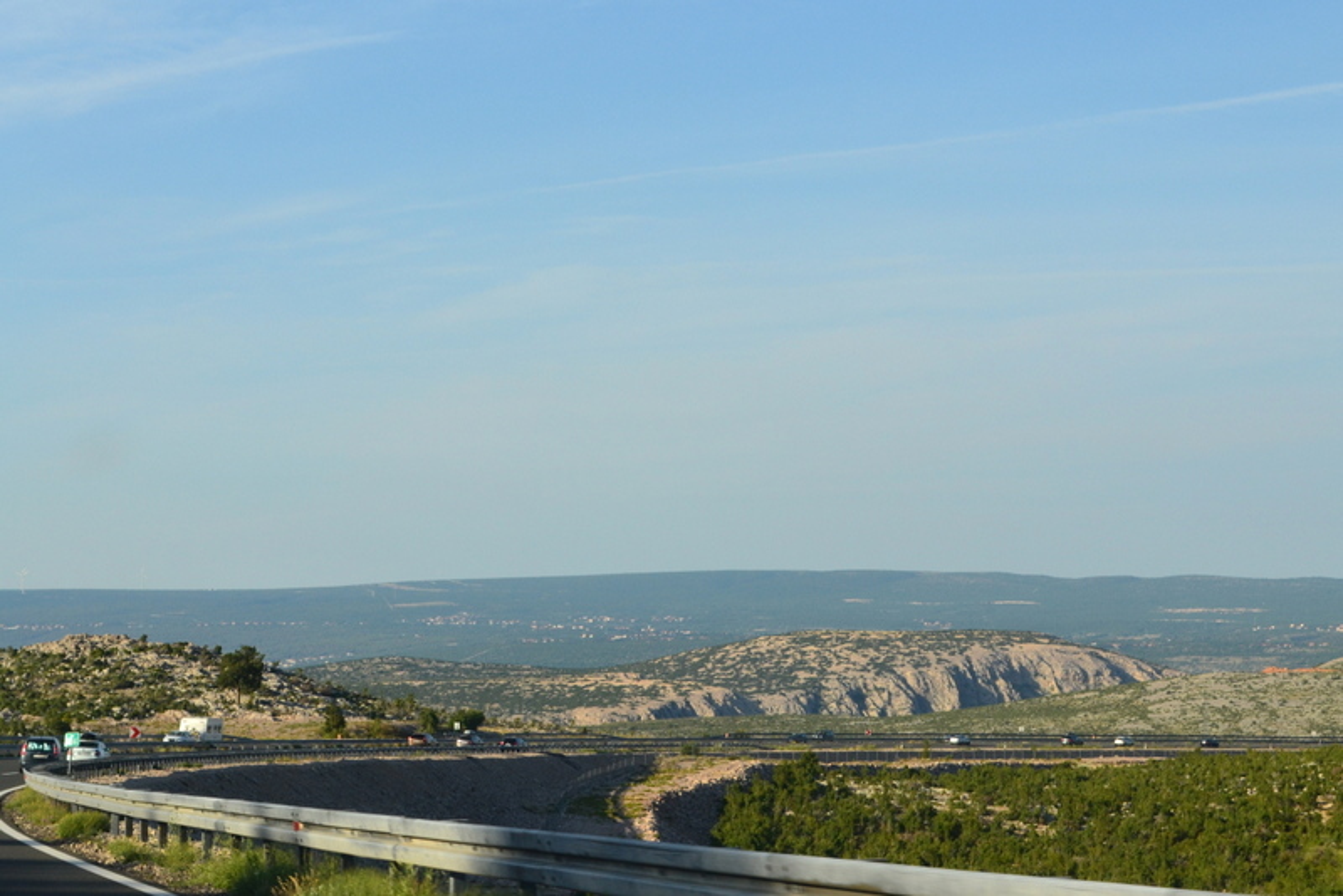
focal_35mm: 75
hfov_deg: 27.0
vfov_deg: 18.2
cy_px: 448
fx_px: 2799
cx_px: 672
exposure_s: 1/320
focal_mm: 50
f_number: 11
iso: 400
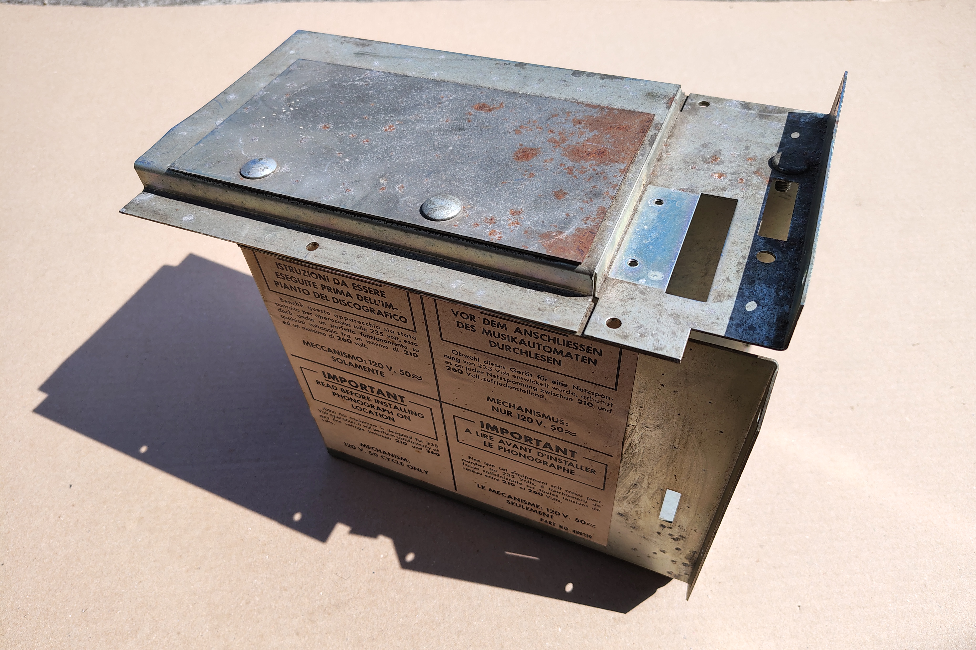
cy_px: 355
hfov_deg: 71.5
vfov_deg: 51.2
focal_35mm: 25
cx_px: 488
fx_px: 678
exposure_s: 1/1735
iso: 100
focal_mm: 5.56
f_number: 1.8
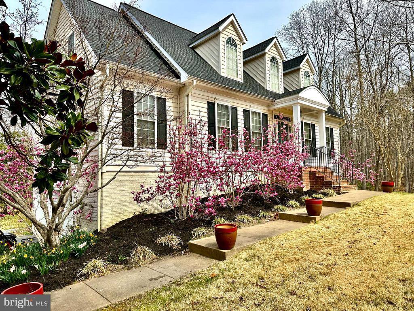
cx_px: 207
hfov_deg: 71.6
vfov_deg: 56.8
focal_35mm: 24
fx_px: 287
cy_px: 156
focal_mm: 6.86
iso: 80
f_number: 1.78
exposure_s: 1/4184
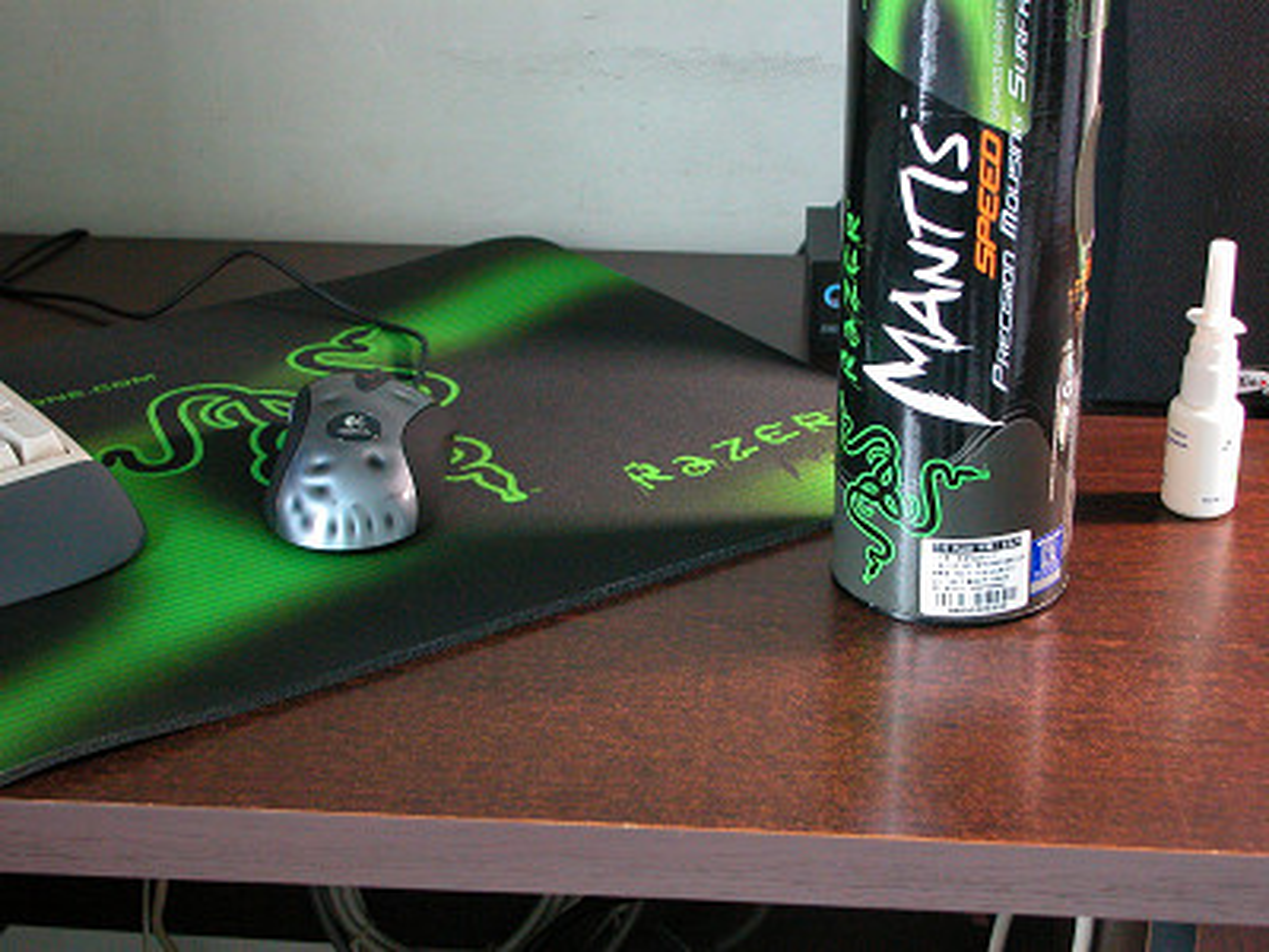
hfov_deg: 30.3
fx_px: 2346
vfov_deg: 22.9
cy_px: 476
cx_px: 634
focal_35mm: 64
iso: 400
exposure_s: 1/9.2
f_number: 4
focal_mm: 16.2
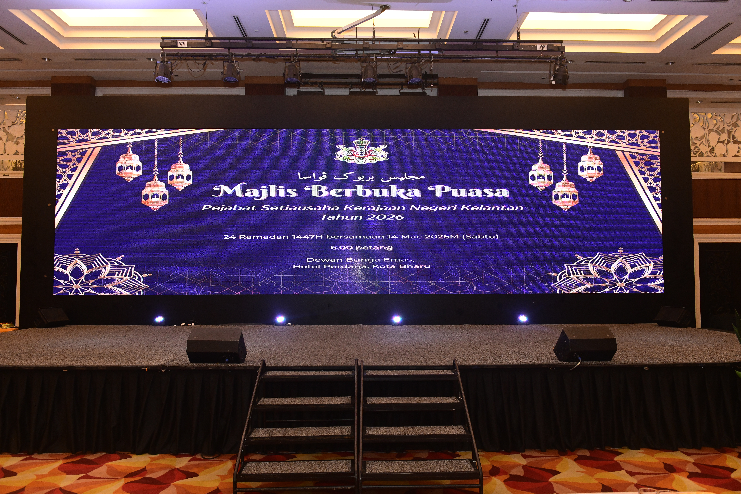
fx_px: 597
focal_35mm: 29
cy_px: 247
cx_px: 370
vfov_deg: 45.0
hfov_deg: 63.7
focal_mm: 29
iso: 3200
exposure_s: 1/160
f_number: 5.6
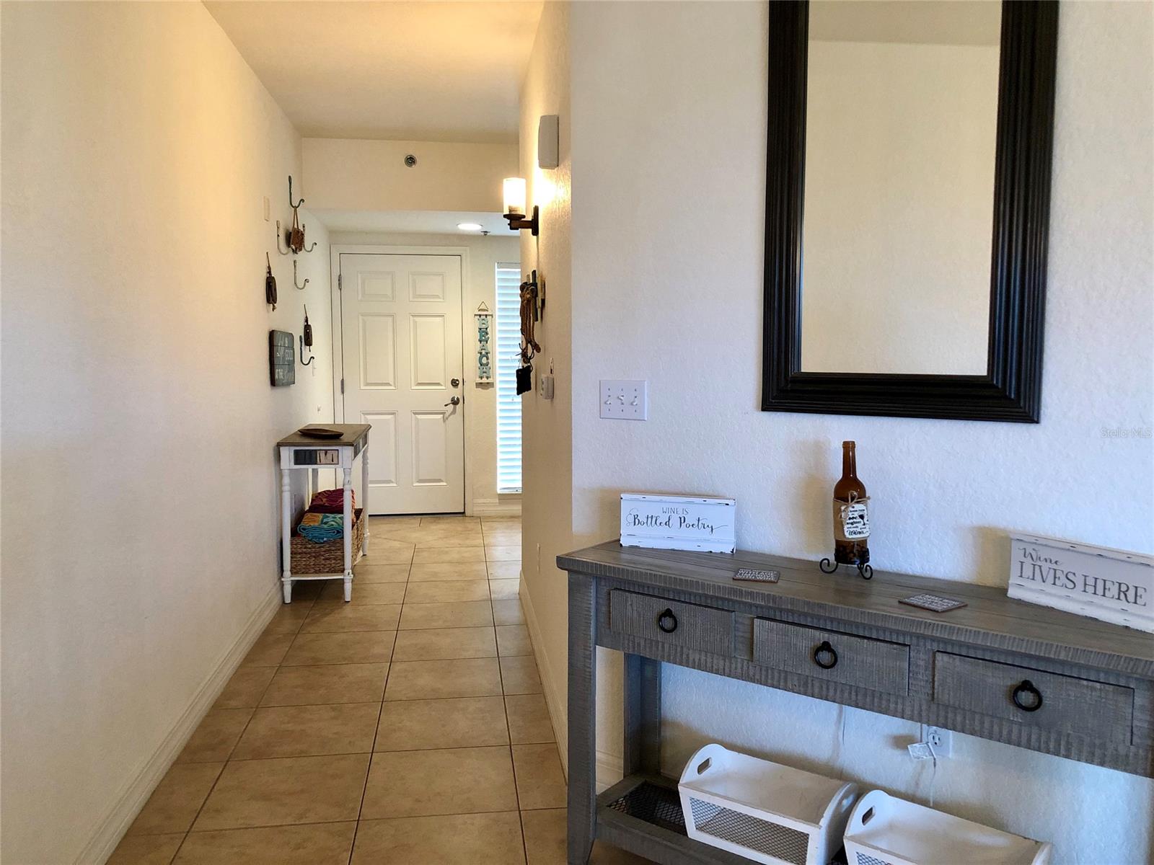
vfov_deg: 49.7
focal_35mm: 28
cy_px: 432
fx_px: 933
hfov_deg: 63.4
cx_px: 577
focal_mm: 4
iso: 64
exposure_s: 1/15
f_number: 1.8
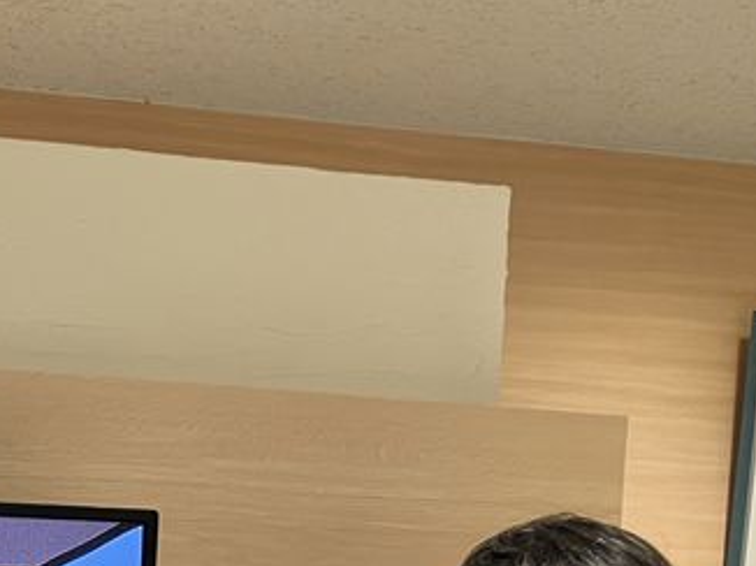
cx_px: -276
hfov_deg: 20.4
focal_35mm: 86
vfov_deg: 15.9
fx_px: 1877
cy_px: 826
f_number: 1.8
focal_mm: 3.99
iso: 64
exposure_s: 1/50
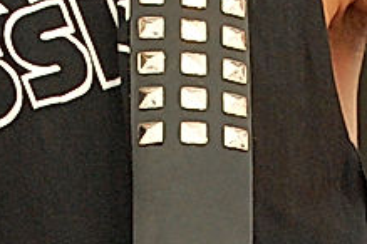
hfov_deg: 4.6
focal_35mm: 452
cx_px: 179
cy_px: 550
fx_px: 4605
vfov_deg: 3.0
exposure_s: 1/125
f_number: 5.6
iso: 800
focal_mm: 55
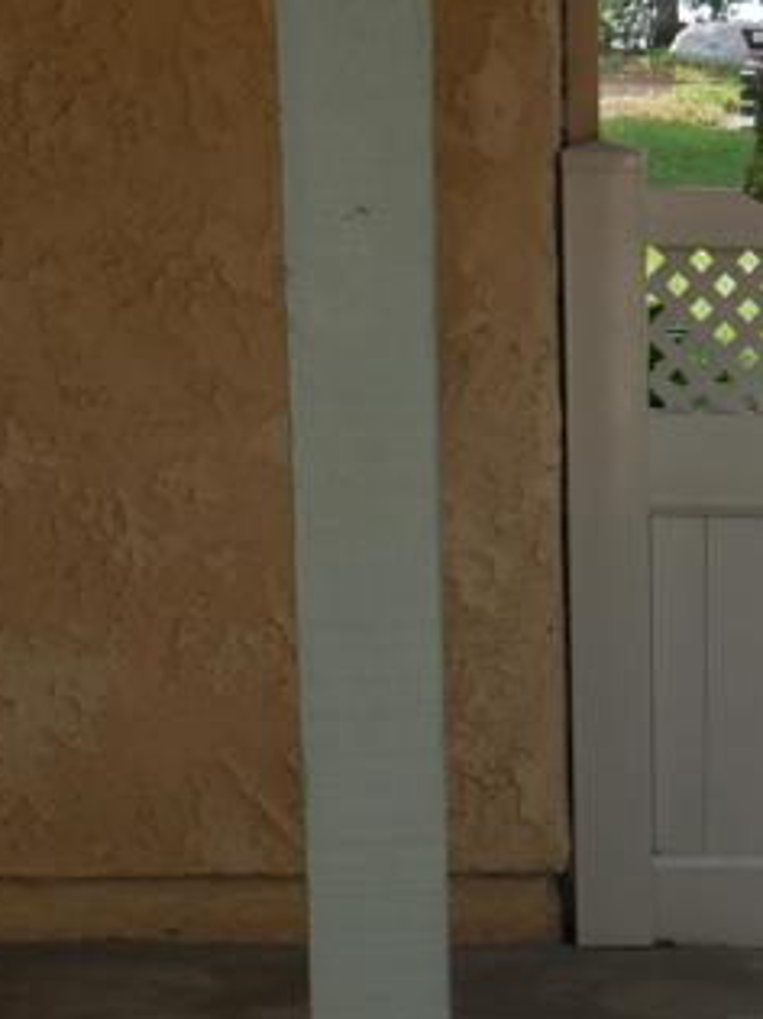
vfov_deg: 14.7
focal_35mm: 130
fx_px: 3823
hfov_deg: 11.0
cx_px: 1090
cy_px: 1189
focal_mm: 20
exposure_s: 1/200
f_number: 6.3
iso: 200
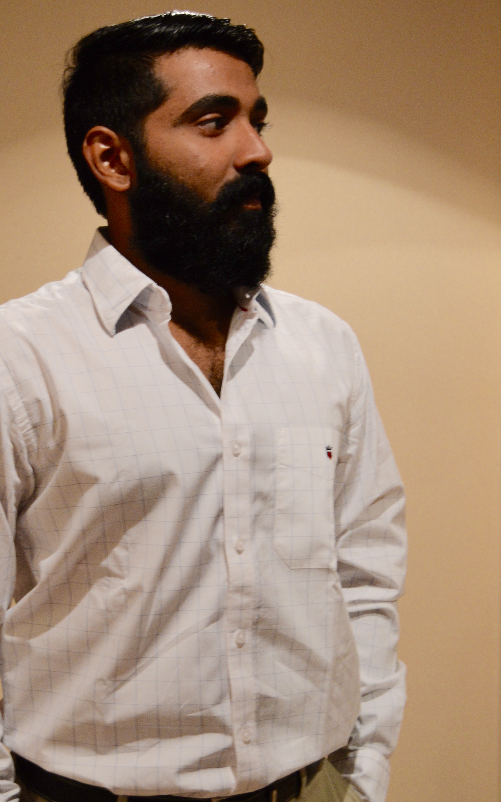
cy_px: 453
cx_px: 158
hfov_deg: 18.4
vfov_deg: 29.1
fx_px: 1544
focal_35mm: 71
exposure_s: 1/15
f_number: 4.5
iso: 640
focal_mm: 35
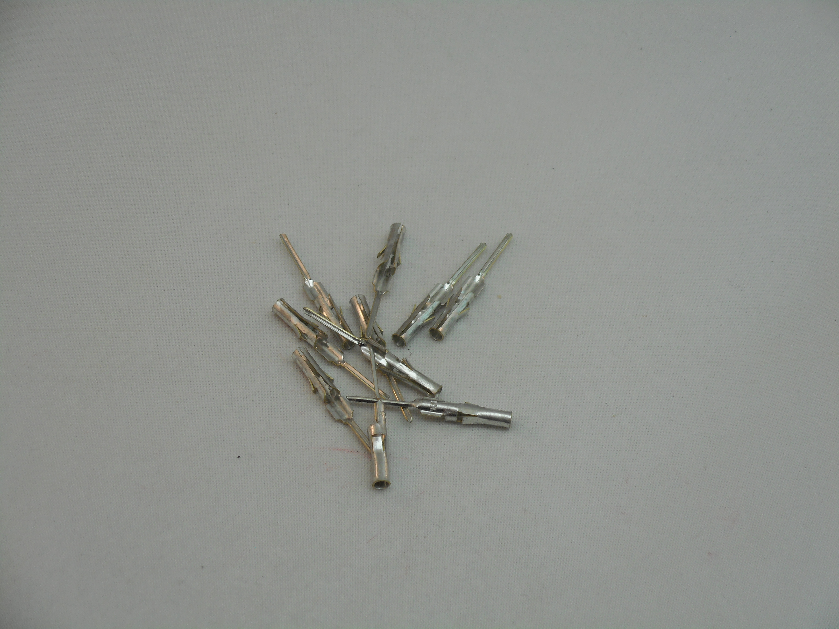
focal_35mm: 89
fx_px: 2157
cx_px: 420
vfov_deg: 16.6
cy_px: 314
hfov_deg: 22.0
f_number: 5.6
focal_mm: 15.9
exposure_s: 1/60
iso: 110
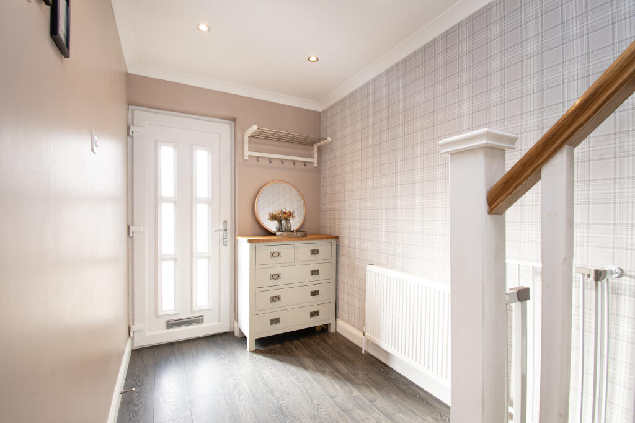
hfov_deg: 100.4
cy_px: 212
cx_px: 318
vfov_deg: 77.3
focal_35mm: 15
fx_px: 264
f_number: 8
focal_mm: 10
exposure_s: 1/13
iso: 320
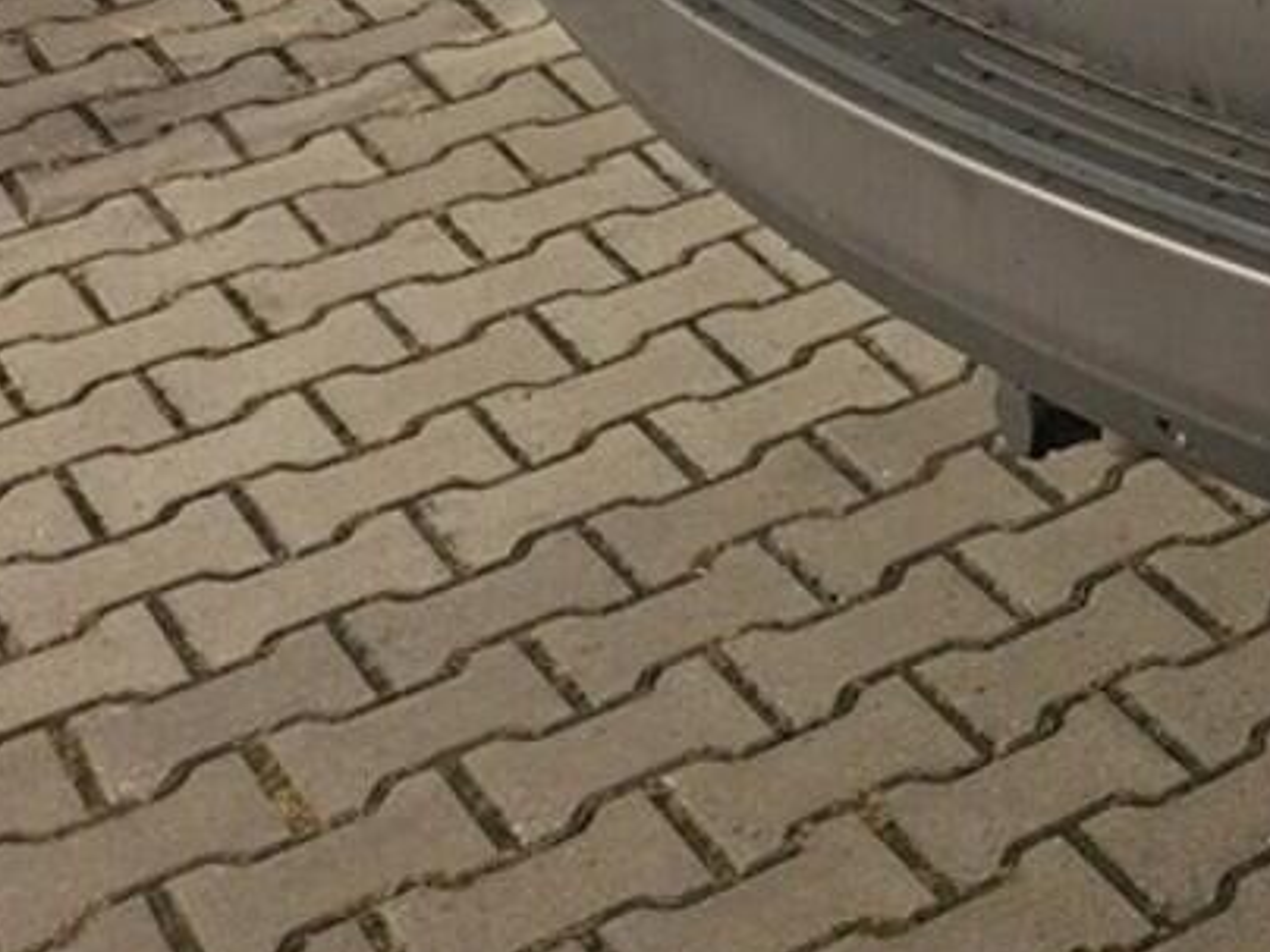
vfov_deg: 16.7
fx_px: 3008
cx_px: 2141
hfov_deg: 19.3
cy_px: -377
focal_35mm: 82
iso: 320
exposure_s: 1/50
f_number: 1.8
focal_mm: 5.54
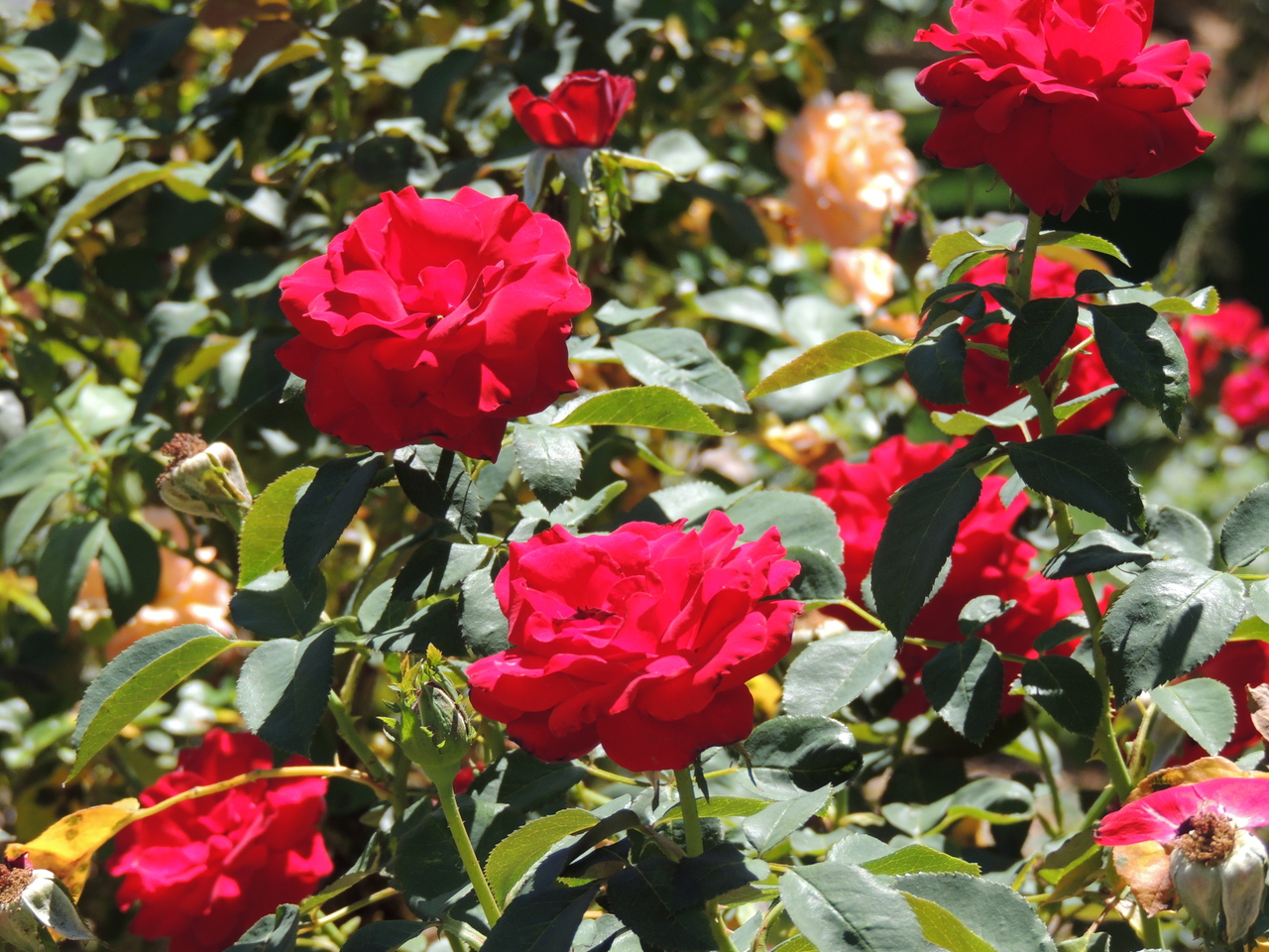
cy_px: 476
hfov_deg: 12.7
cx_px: 634
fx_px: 5682
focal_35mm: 155
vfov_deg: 9.6
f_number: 4.4
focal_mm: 27.6
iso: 100
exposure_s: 1/320
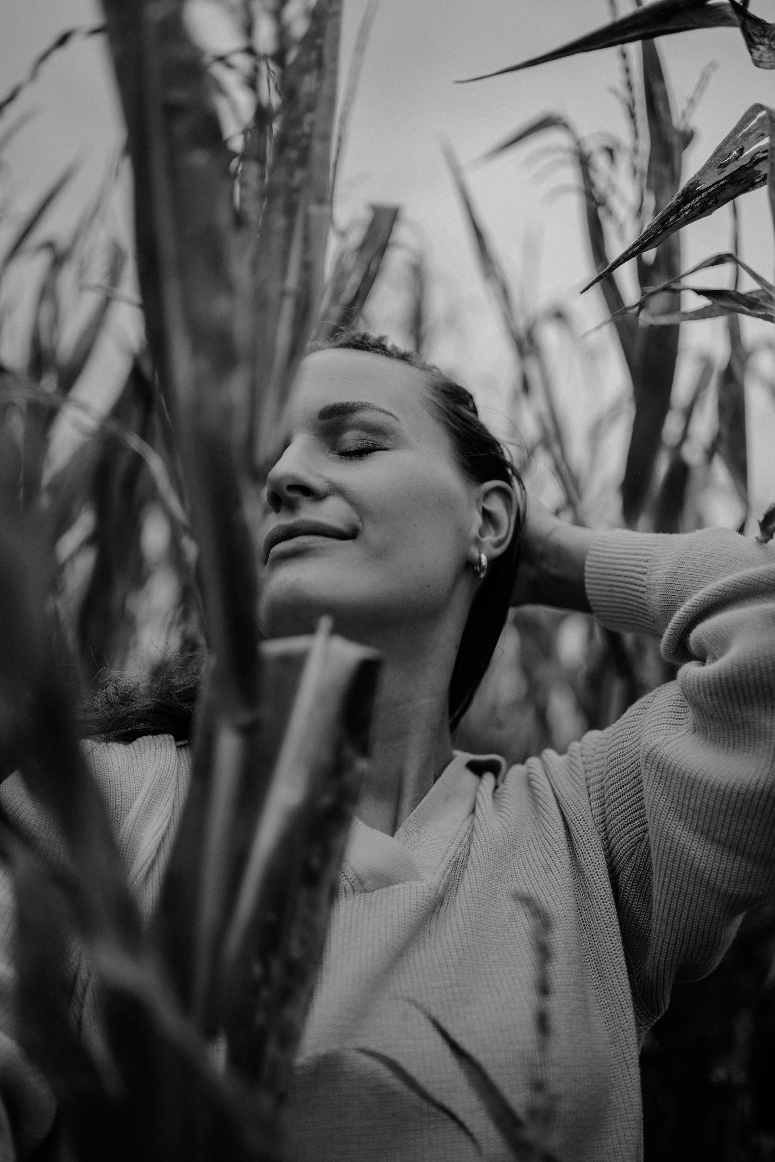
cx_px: 388
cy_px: 581
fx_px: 1130
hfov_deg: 37.9
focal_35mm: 35
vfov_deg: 54.4
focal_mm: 35
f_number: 1.8
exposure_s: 1/2000
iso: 100
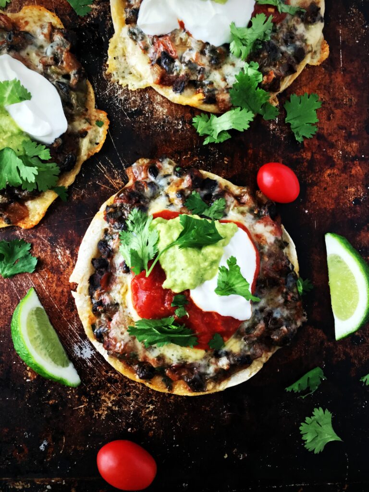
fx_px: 412
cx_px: 184
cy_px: 246
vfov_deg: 61.7
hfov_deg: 48.2
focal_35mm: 29
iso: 200
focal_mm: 4.15
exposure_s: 1/30
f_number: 2.2
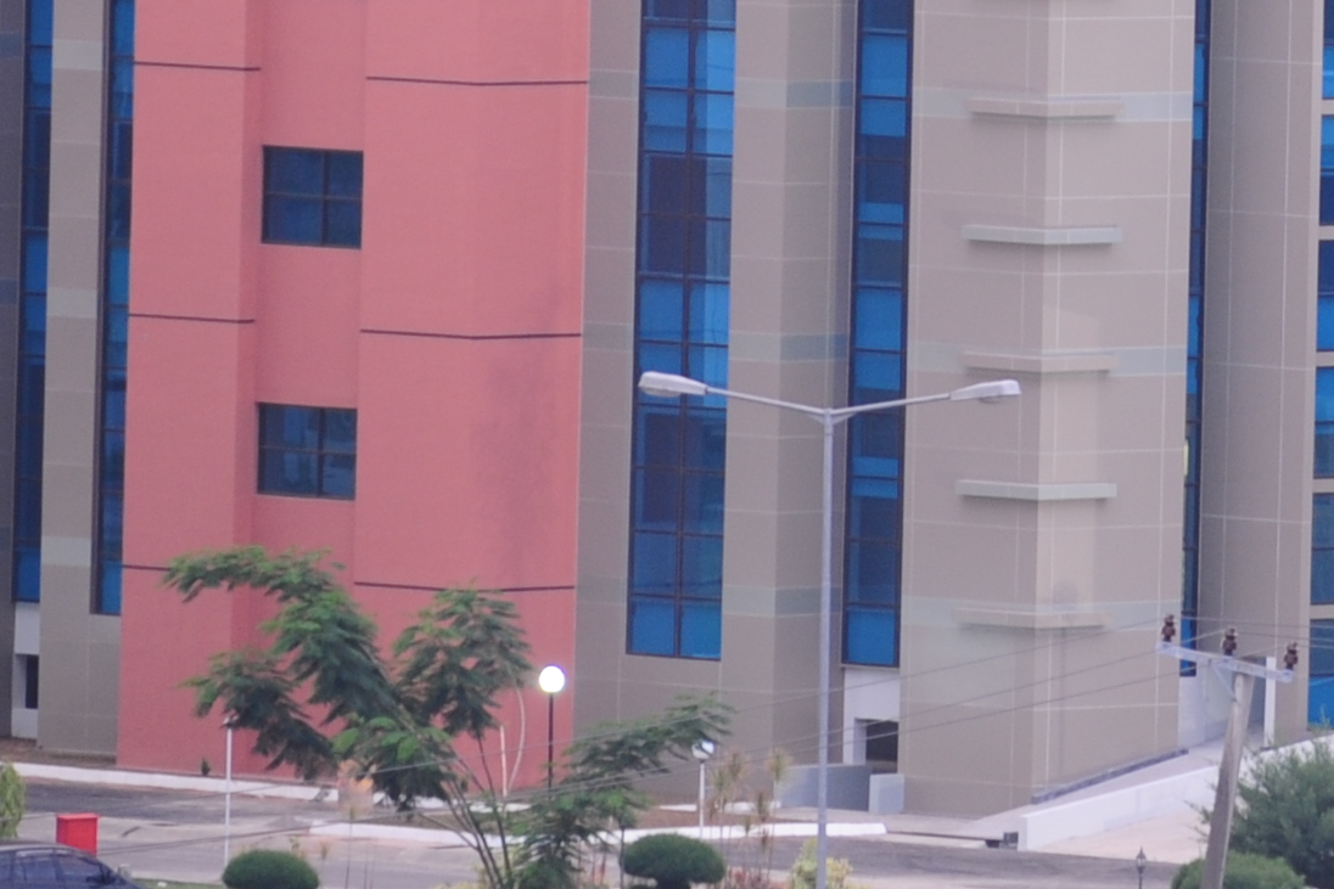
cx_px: 1375
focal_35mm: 776
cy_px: -74
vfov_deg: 1.8
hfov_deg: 2.7
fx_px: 28757
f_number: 3.5
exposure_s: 1/5
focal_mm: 200
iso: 400
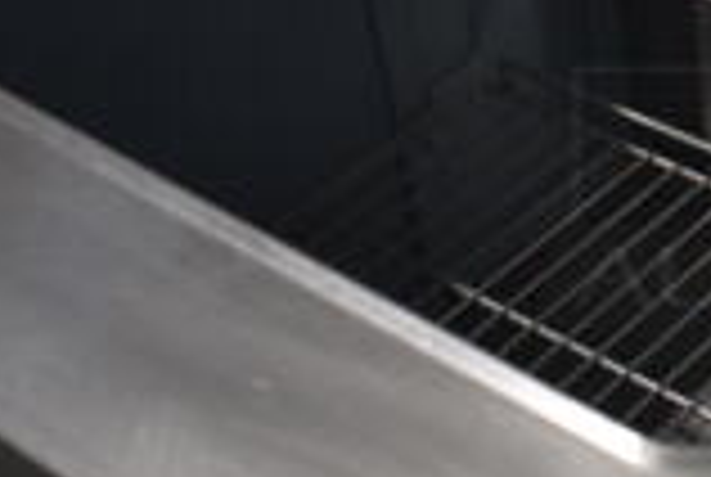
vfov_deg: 13.2
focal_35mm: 104
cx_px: 1048
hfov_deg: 17.7
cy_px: 86
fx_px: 2058
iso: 1100
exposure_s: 1/125
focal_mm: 18
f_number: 3.5
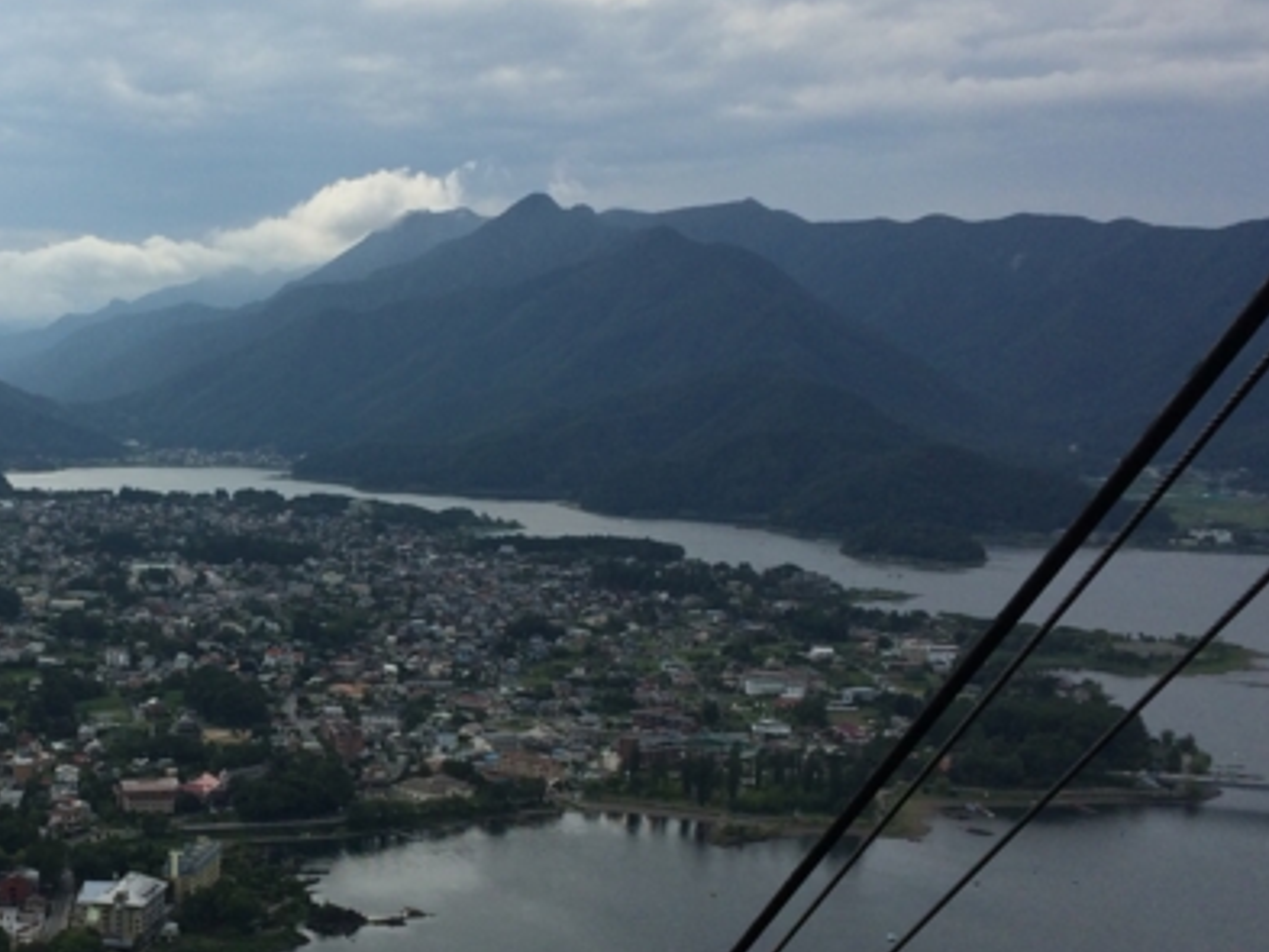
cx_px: 132
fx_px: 2237
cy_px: 629
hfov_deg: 30.3
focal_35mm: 61
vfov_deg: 23.9
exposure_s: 1/2933
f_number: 2.2
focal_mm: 4.12
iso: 40
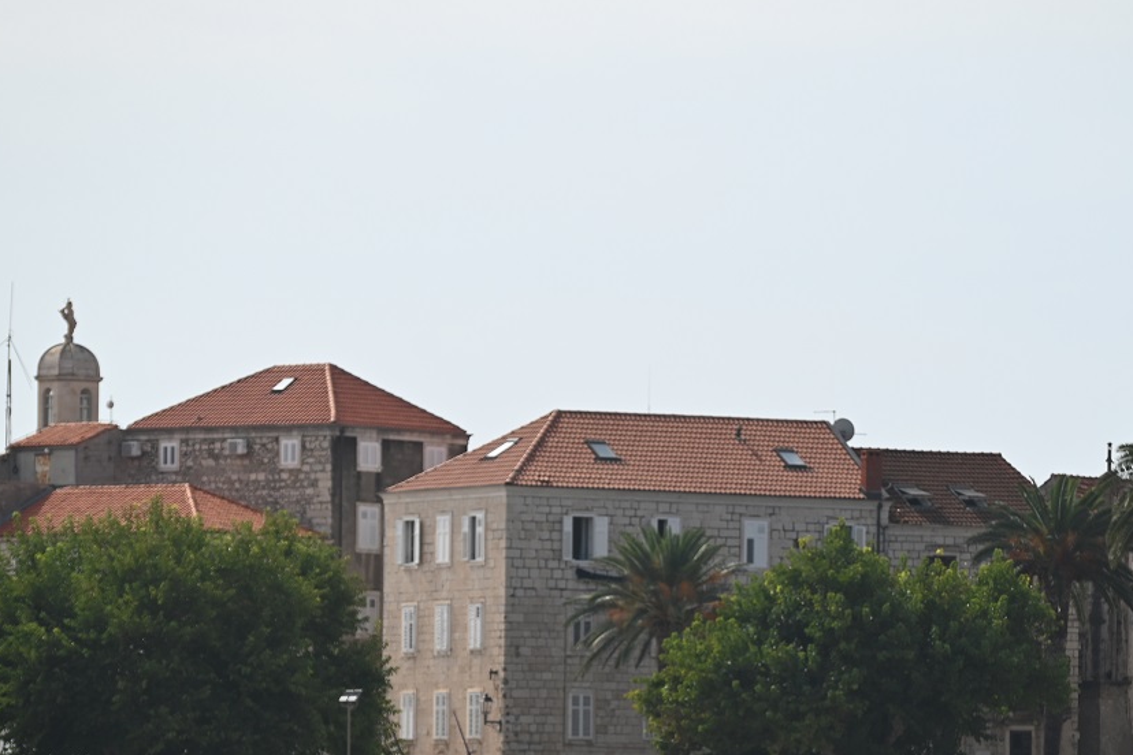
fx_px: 8402
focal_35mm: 267
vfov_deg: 5.1
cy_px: 585
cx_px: 695
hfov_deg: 7.7
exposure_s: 1/1000
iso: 140
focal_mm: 170
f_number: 5.6
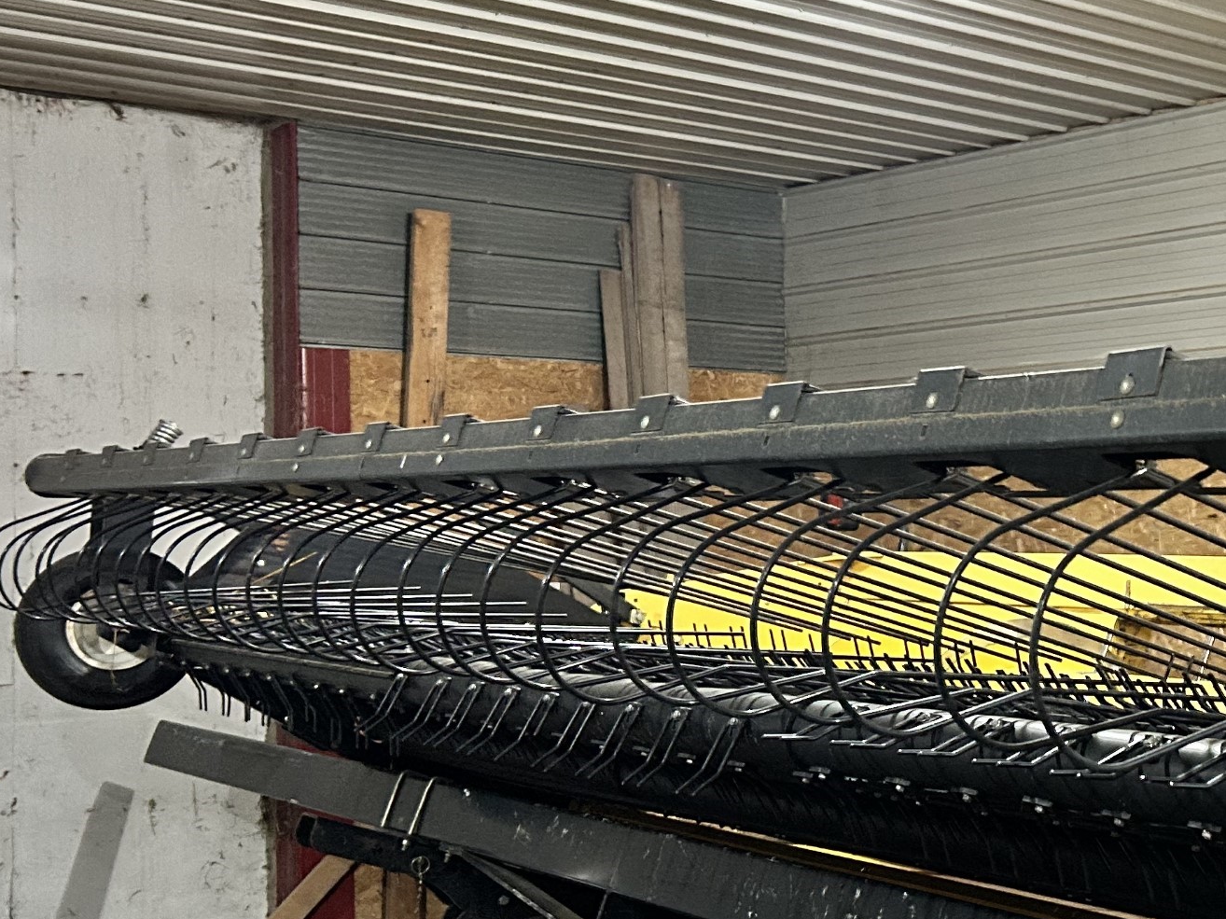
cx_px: 1186
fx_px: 2018
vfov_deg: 25.7
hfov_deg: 31.6
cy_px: 463
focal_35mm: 57
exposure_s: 1/30
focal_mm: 5.7
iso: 500
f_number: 1.5
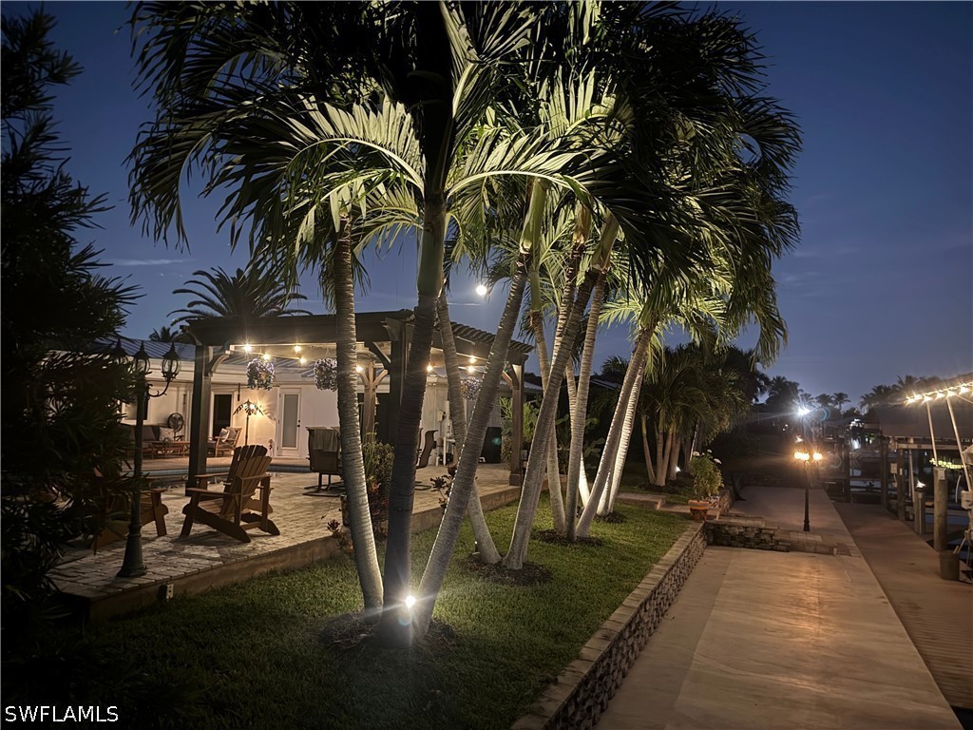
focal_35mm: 24
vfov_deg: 56.8
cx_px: 486
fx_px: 675
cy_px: 365
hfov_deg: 71.6
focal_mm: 6.76
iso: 1000
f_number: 1.78
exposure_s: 1/9
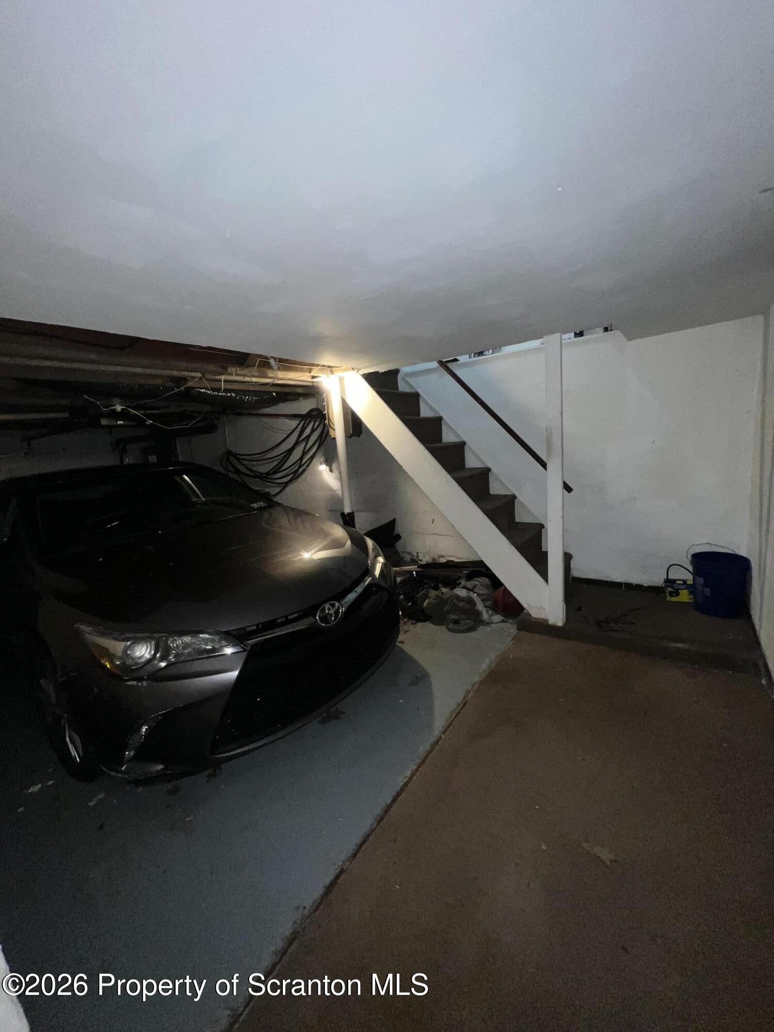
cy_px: 516
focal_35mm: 13
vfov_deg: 106.2
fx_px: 388
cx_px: 387
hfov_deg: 89.9
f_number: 1.8
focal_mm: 1.57
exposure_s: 1/60
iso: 125
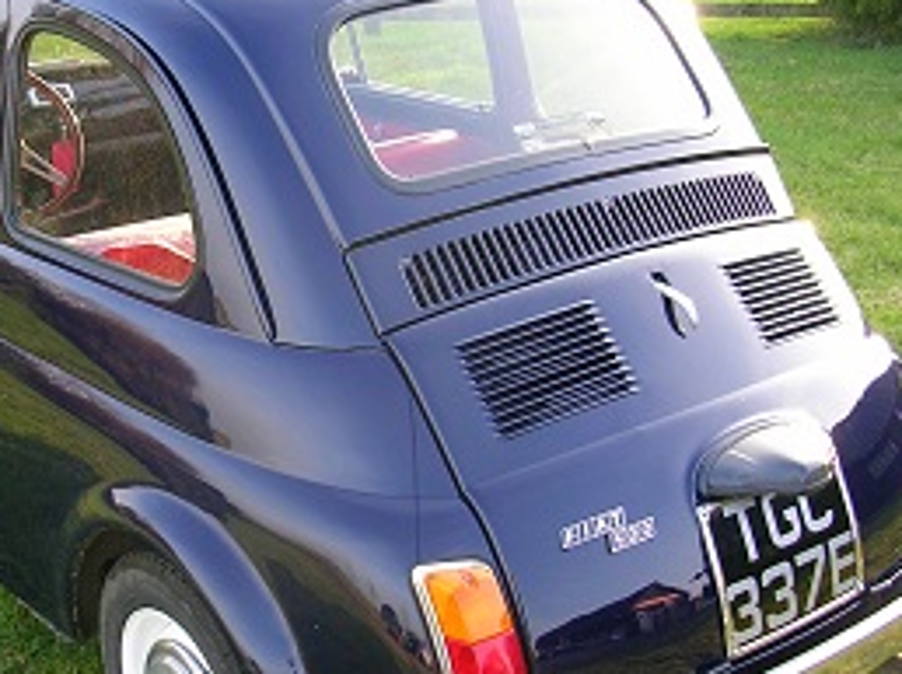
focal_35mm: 59
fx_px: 1536
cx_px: 255
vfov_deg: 24.8
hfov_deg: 32.3
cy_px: 360
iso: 50
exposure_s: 1/88.7
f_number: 2.8
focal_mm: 5.8
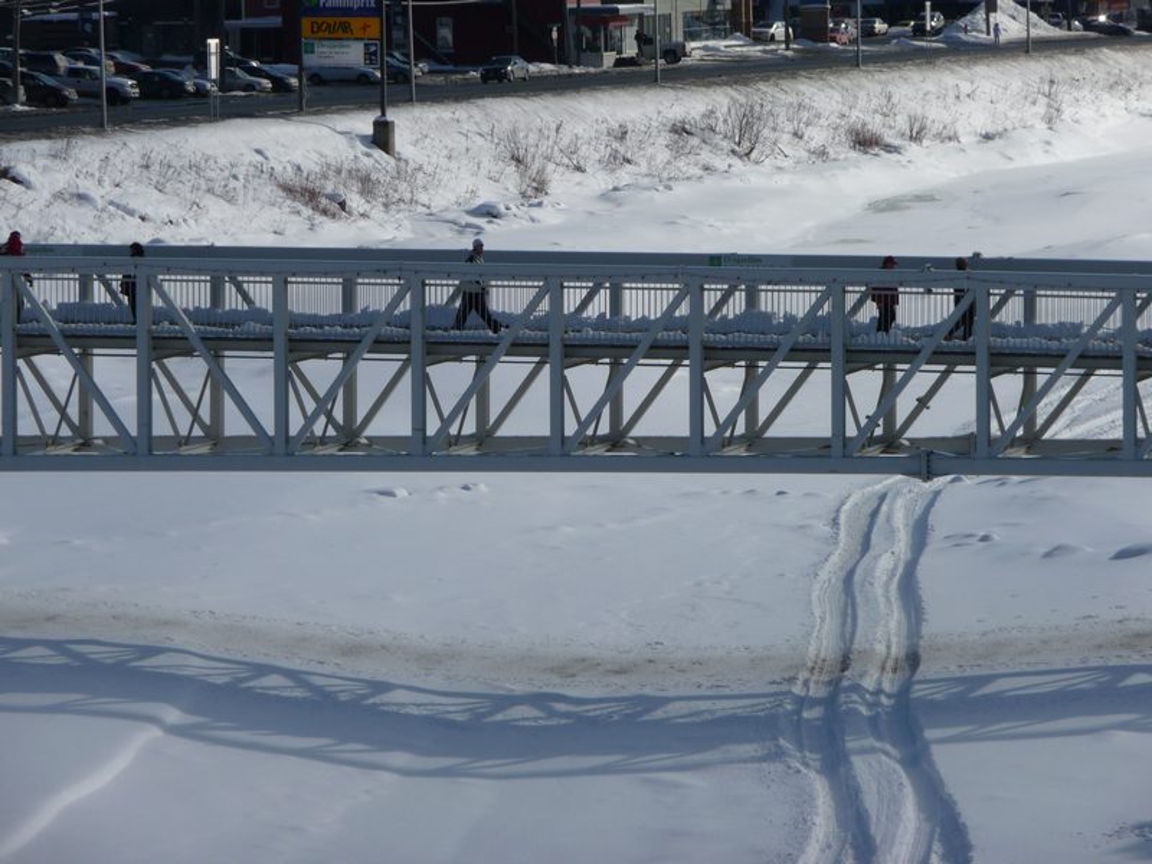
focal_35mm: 189
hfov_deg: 10.5
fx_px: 6290
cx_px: 576
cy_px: 432
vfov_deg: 7.9
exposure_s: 1/320
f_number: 11
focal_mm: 32.3
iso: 100
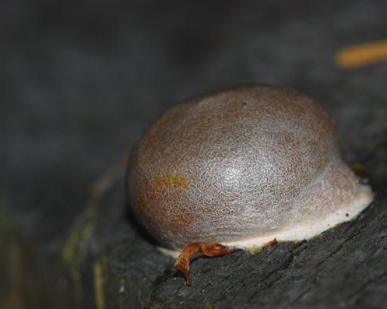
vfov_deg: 8.1
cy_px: 164
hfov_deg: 10.1
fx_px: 2182
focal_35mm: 191
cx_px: 245
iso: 400
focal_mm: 105
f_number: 14
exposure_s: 1/100
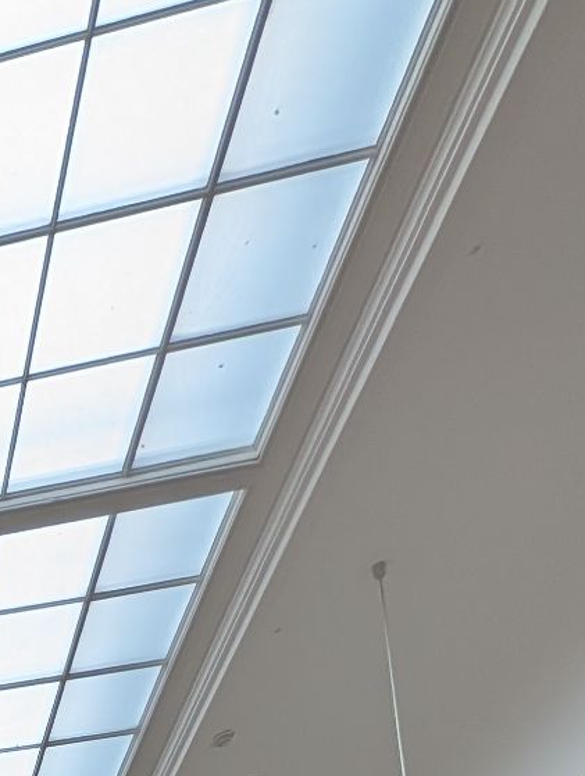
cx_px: -407
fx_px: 989
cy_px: 1369
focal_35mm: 44
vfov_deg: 23.2
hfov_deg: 22.7
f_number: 1.7
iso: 44
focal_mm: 2.02
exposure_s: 1/56
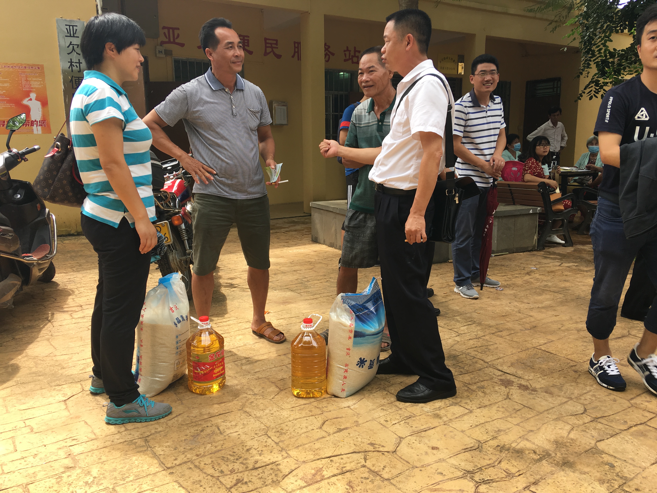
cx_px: 328
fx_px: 550
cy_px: 246
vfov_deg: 48.2
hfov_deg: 61.7
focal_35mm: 29
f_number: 2.2
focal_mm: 4.15
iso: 25
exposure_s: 1/273
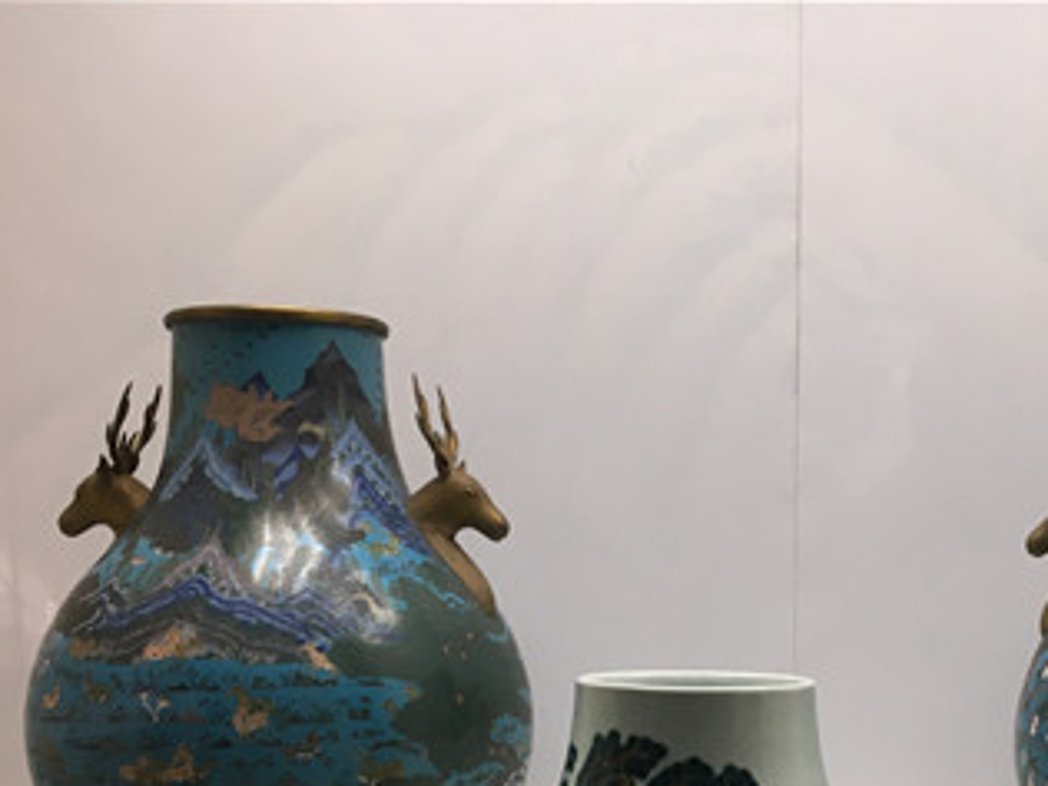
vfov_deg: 25.5
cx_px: 822
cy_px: 743
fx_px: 1665
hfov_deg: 34.0
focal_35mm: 55
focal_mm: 4.15
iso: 80
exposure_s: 1/33
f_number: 2.2
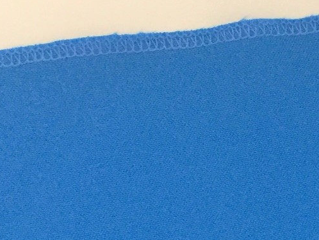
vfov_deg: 14.9
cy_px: 307
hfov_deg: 20.1
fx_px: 876
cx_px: 309
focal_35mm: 95
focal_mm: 4.15
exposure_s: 1/24
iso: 250
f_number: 2.2
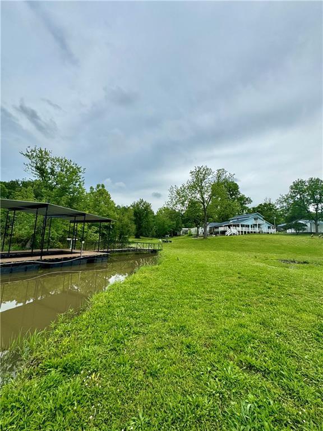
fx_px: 174
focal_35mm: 14
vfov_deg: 102.1
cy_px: 216
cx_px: 162
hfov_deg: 85.7
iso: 50
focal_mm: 2.22
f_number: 2.2
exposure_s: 1/2674
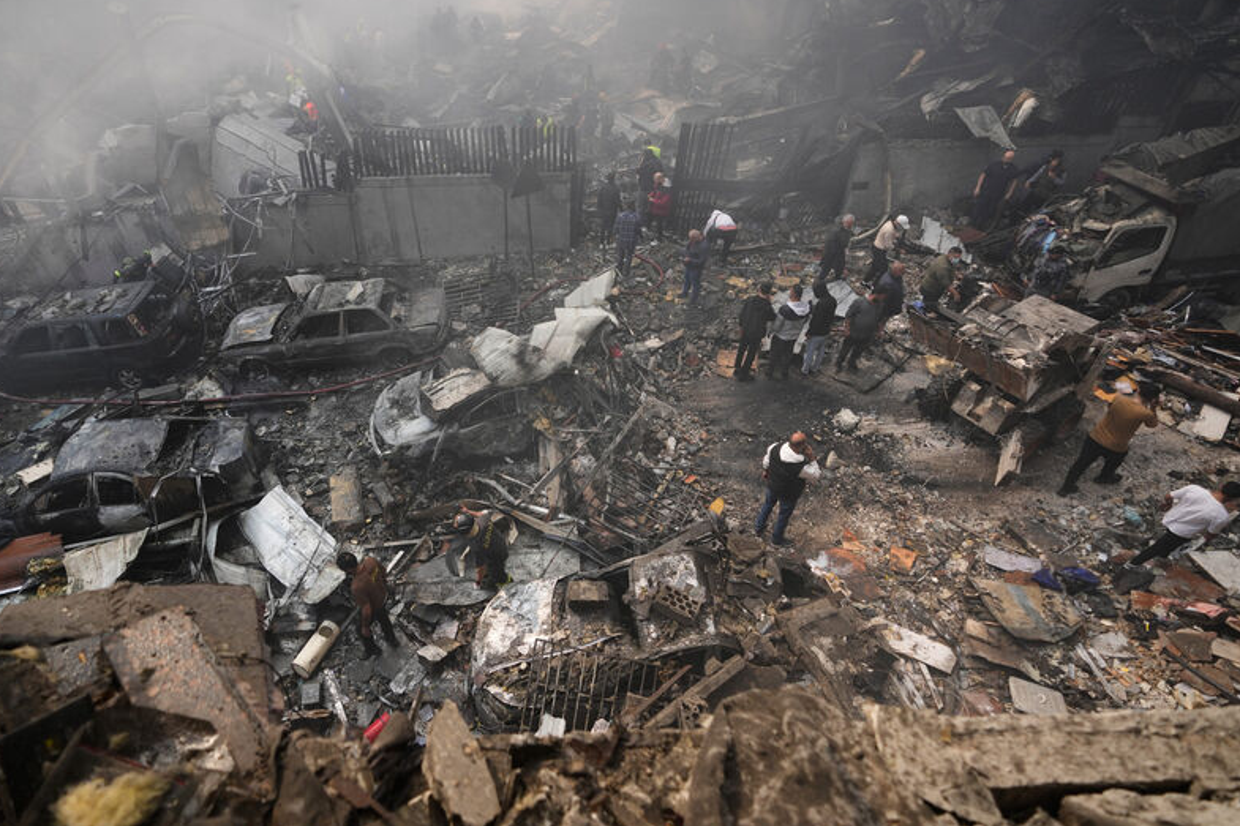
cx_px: 537
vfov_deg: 64.2
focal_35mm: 19
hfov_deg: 86.4
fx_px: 654
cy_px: 353
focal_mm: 16
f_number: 2.8
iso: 250
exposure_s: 1/1000
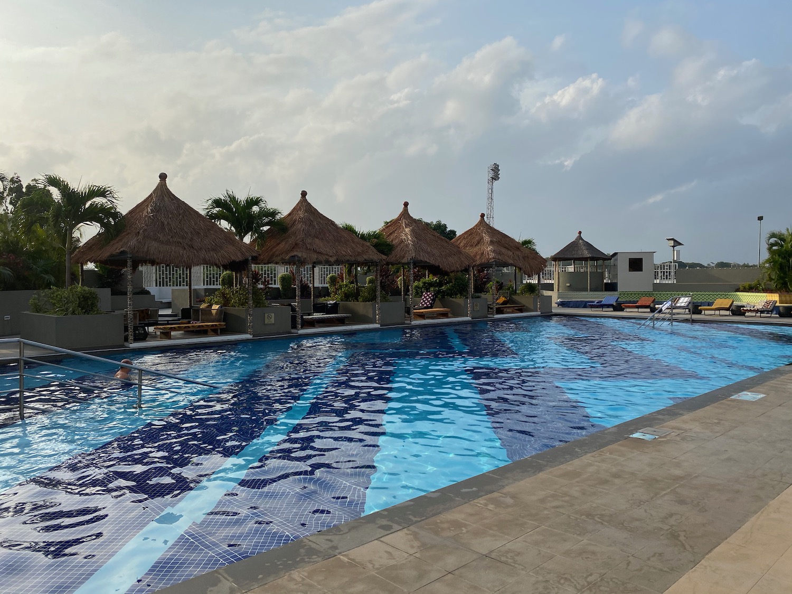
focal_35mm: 26
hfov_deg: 67.3
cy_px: 297
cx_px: 396
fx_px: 595
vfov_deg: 53.1
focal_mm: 4.25
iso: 32
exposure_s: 1/2227
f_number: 1.8
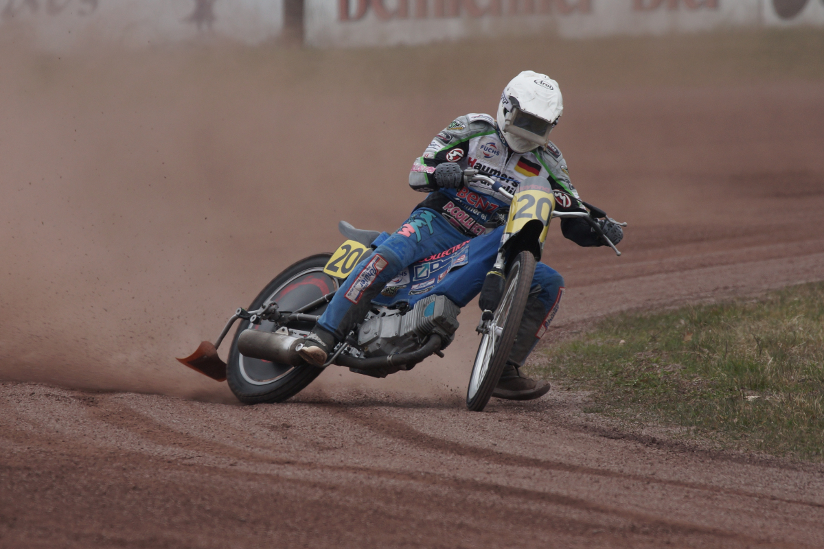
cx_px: 412
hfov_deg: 3.4
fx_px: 13732
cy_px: 274
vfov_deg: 2.3
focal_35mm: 600
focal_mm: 400
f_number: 5.6
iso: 200
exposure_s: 1/800
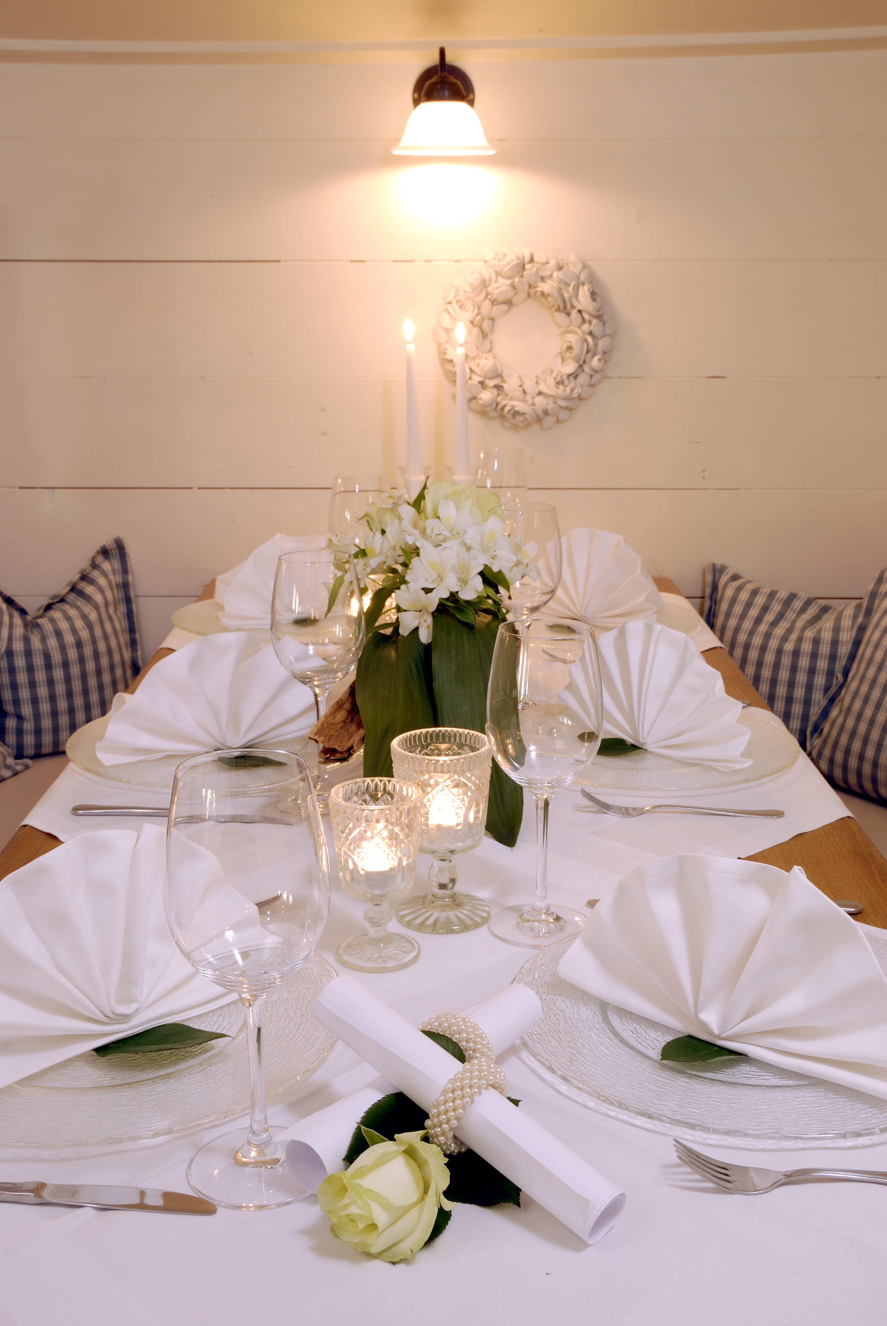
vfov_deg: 47.9
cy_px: 663
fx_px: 1492
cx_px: 444
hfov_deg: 33.1
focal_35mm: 40
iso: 100
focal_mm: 27
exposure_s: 2.5
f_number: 13
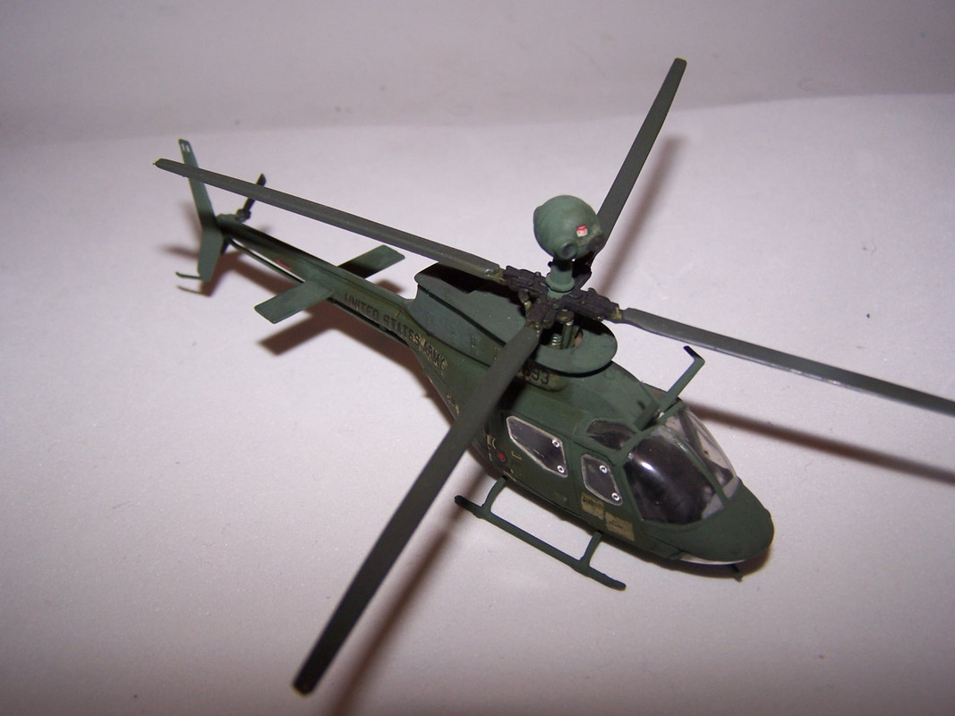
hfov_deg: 49.0
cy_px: 358
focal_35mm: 38
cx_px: 478
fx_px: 1048
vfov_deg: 37.7
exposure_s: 1/60
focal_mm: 6.3
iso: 80
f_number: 2.8
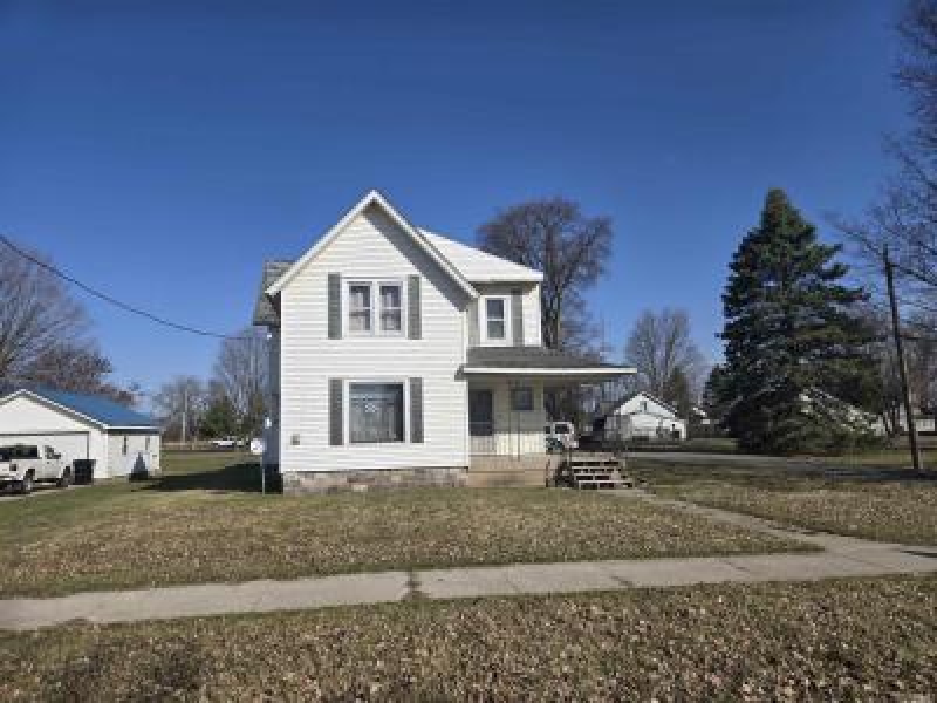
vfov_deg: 58.9
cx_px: 468
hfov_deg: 73.9
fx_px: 623
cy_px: 352
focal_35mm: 23
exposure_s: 1/3018
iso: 25
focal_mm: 5.4
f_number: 1.8
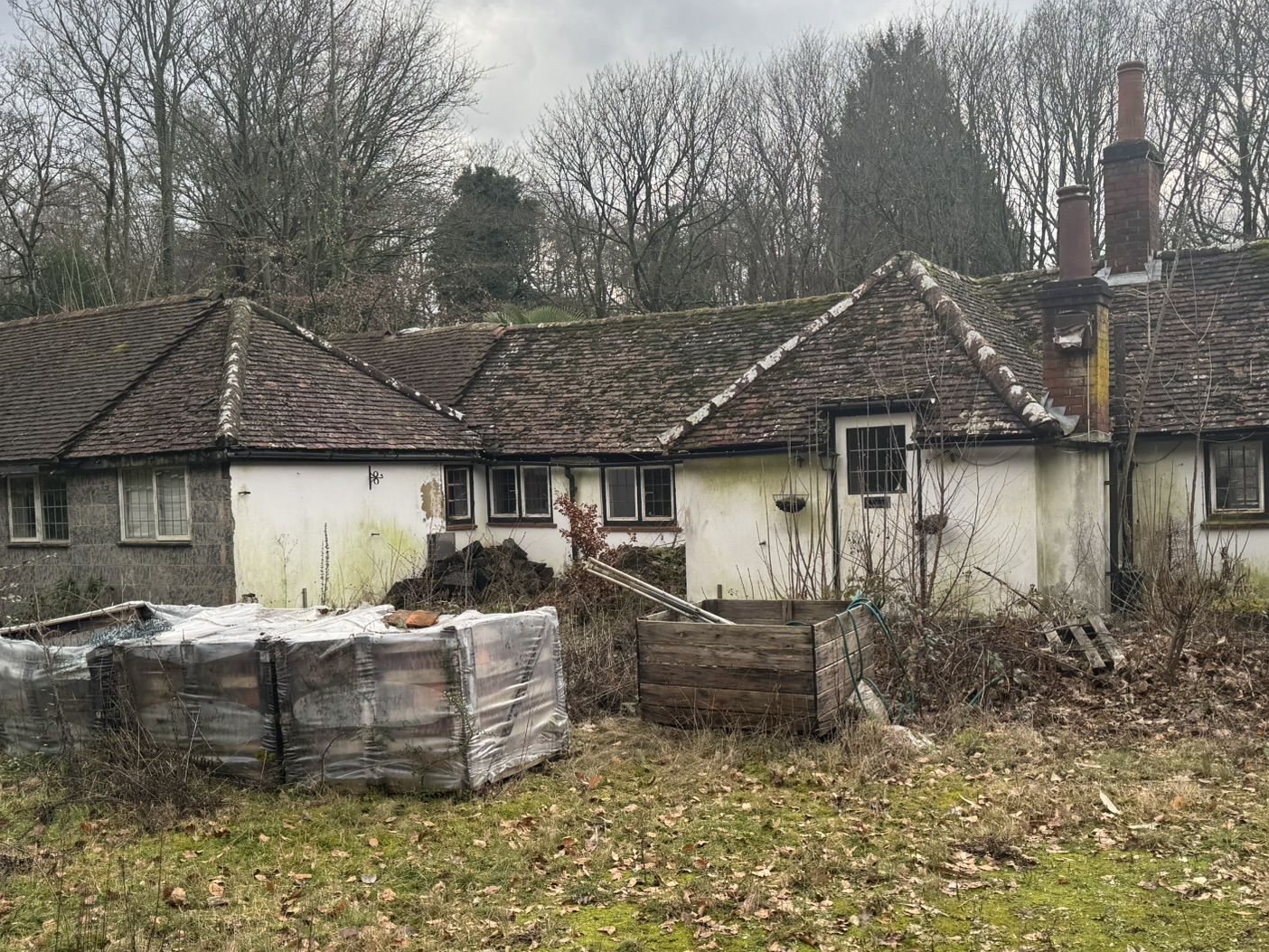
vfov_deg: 40.7
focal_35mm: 35
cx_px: 621
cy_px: 523
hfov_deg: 52.6
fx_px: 1283
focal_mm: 6.76
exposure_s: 1/888
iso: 80
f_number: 1.78
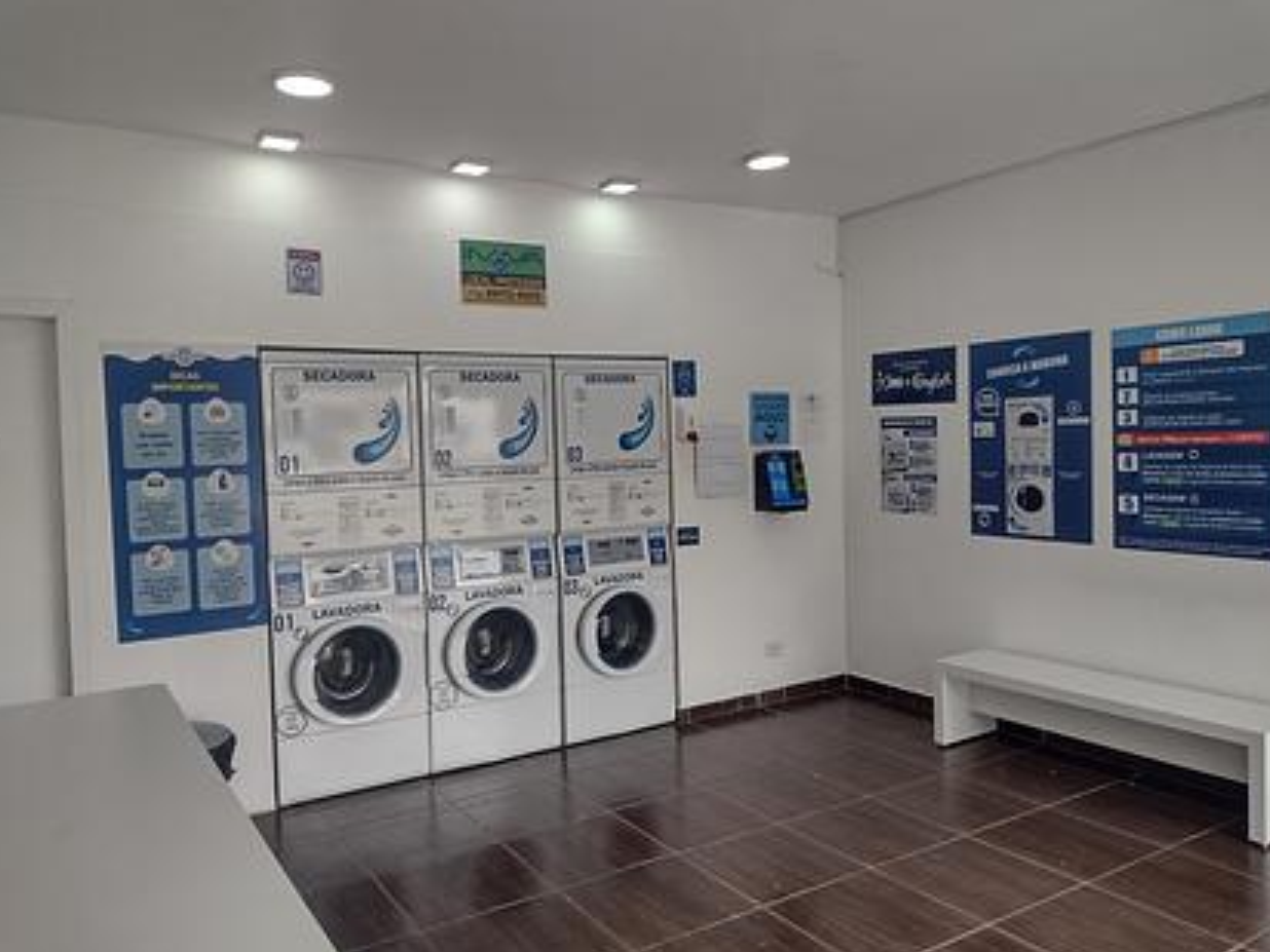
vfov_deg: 49.7
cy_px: 474
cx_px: 633
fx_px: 1027
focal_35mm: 28
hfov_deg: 63.4
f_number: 1.7
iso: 100
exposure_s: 1/143
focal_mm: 4.71
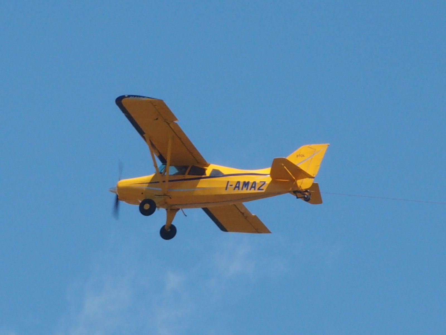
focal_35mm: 300
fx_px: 3865
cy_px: 168
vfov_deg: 5.0
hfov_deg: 6.6
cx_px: 223
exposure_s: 1/500
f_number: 8
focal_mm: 64.3
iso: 200
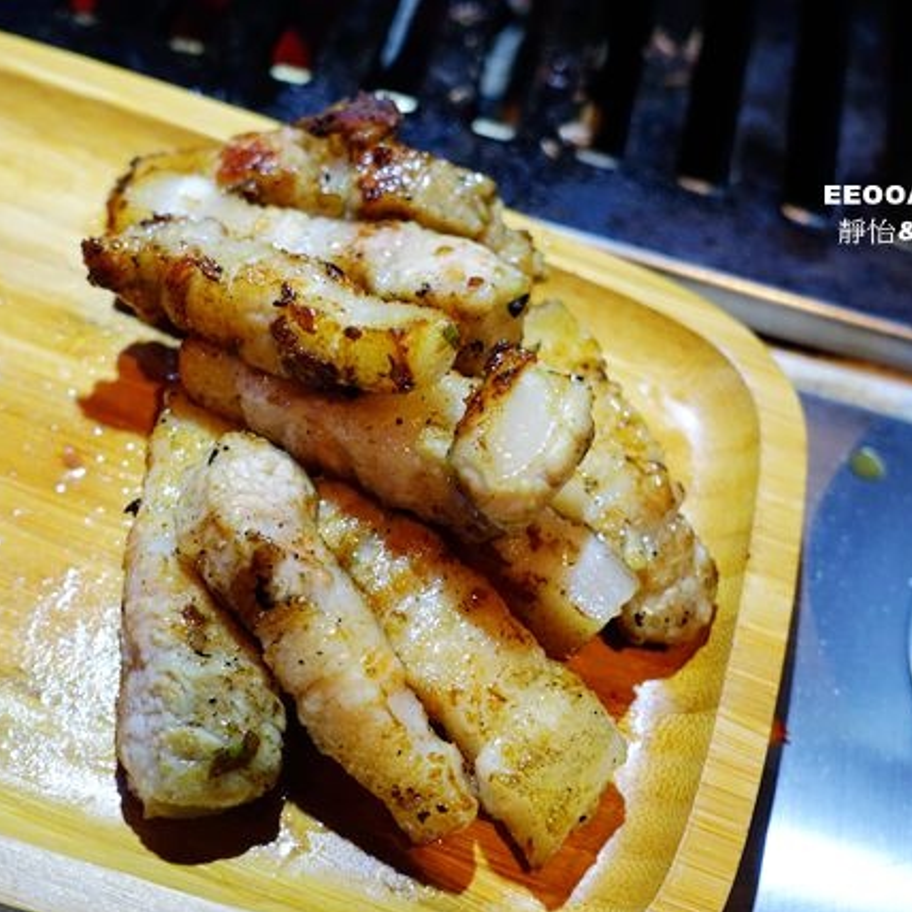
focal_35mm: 49
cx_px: 437
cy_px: 459
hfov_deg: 34.7
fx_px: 1461
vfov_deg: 34.7
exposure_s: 1/40
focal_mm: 14.1
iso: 640
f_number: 2.8
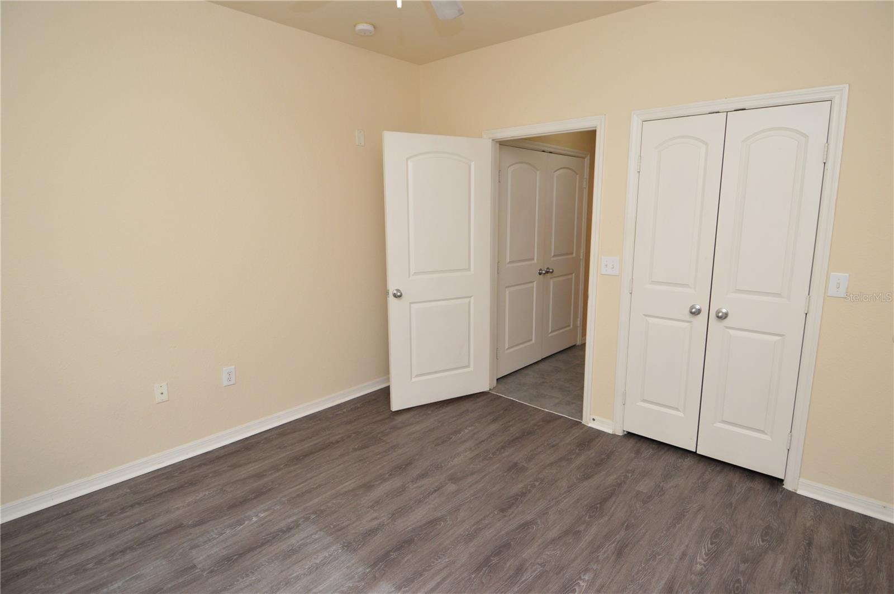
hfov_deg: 90.1
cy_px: 297
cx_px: 447
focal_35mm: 18
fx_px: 446
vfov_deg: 67.3
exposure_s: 1/60
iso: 500
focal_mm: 12
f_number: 4
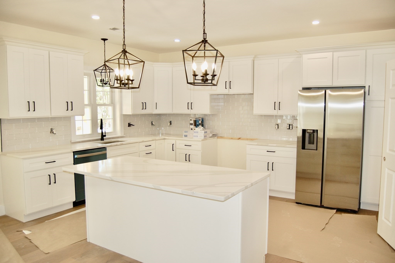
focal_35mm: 27
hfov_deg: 67.4
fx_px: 296
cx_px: 198
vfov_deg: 47.9
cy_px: 132
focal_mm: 18
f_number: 3.5
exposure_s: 1/160
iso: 400
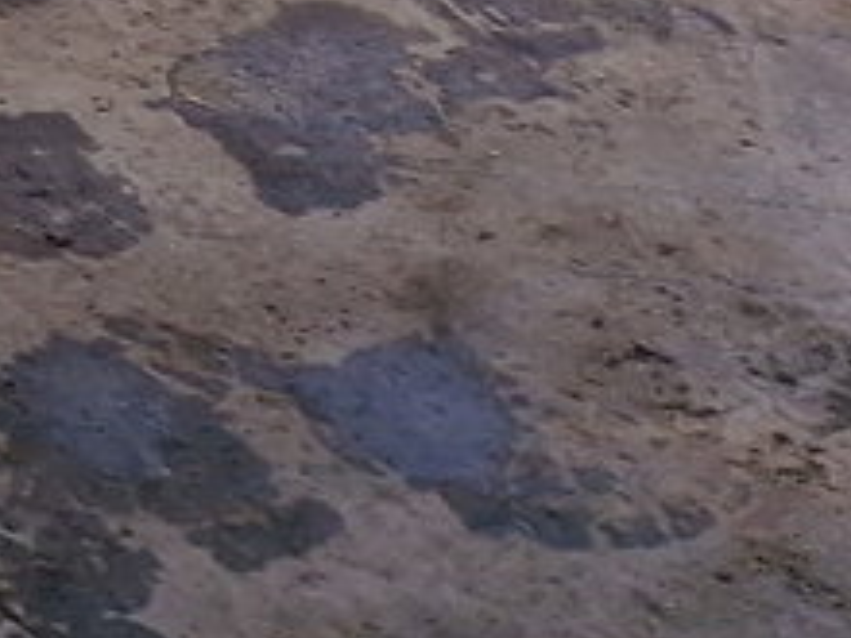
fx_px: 4106
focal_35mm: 167
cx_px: -2027
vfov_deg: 7.3
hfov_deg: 8.8
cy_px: -1578
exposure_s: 1/185
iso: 50
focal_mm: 5.4
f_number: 1.8
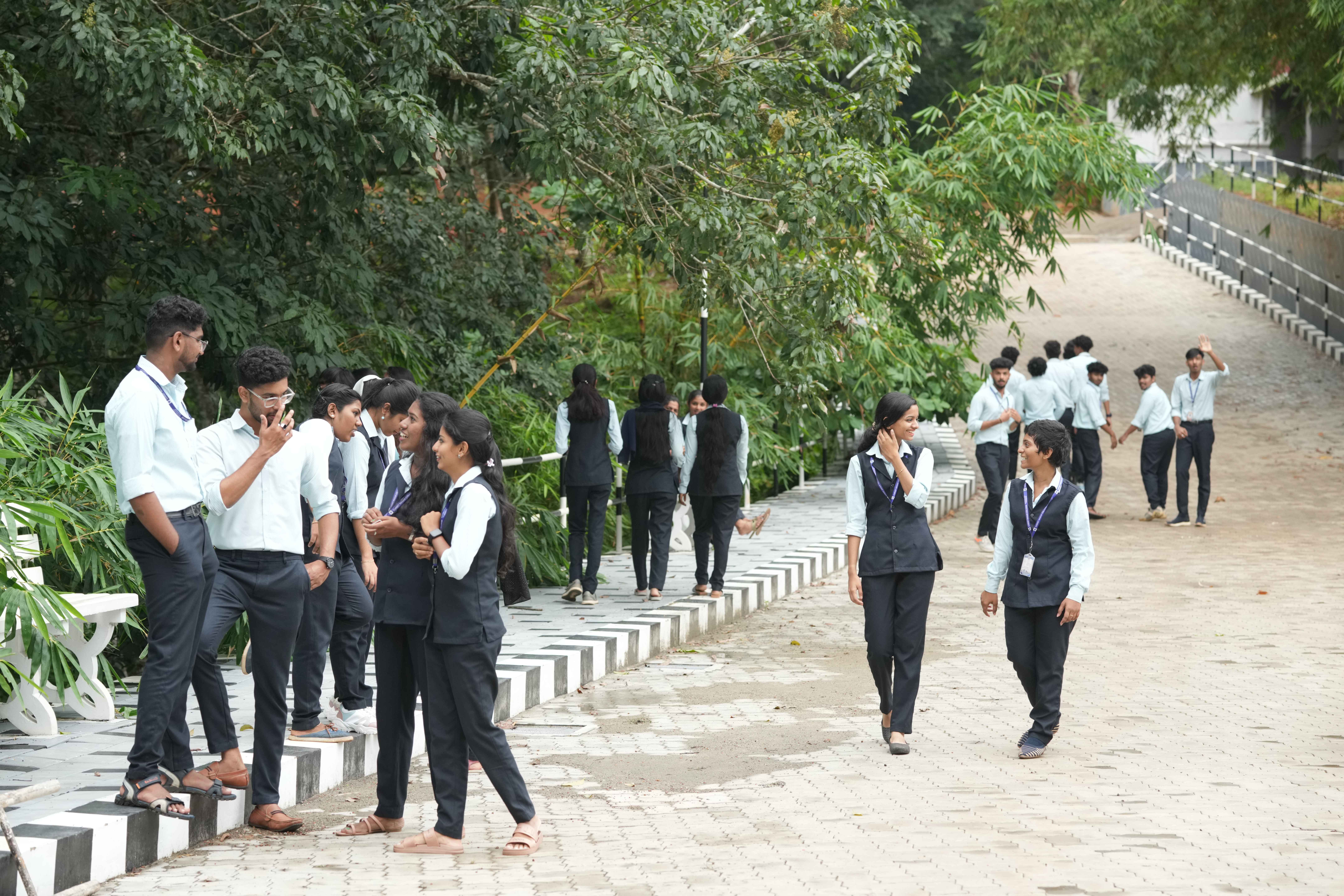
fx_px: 3173
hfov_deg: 23.9
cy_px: 448
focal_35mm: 85
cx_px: 672
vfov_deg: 16.1
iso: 800
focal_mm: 85
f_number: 4
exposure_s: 1/800
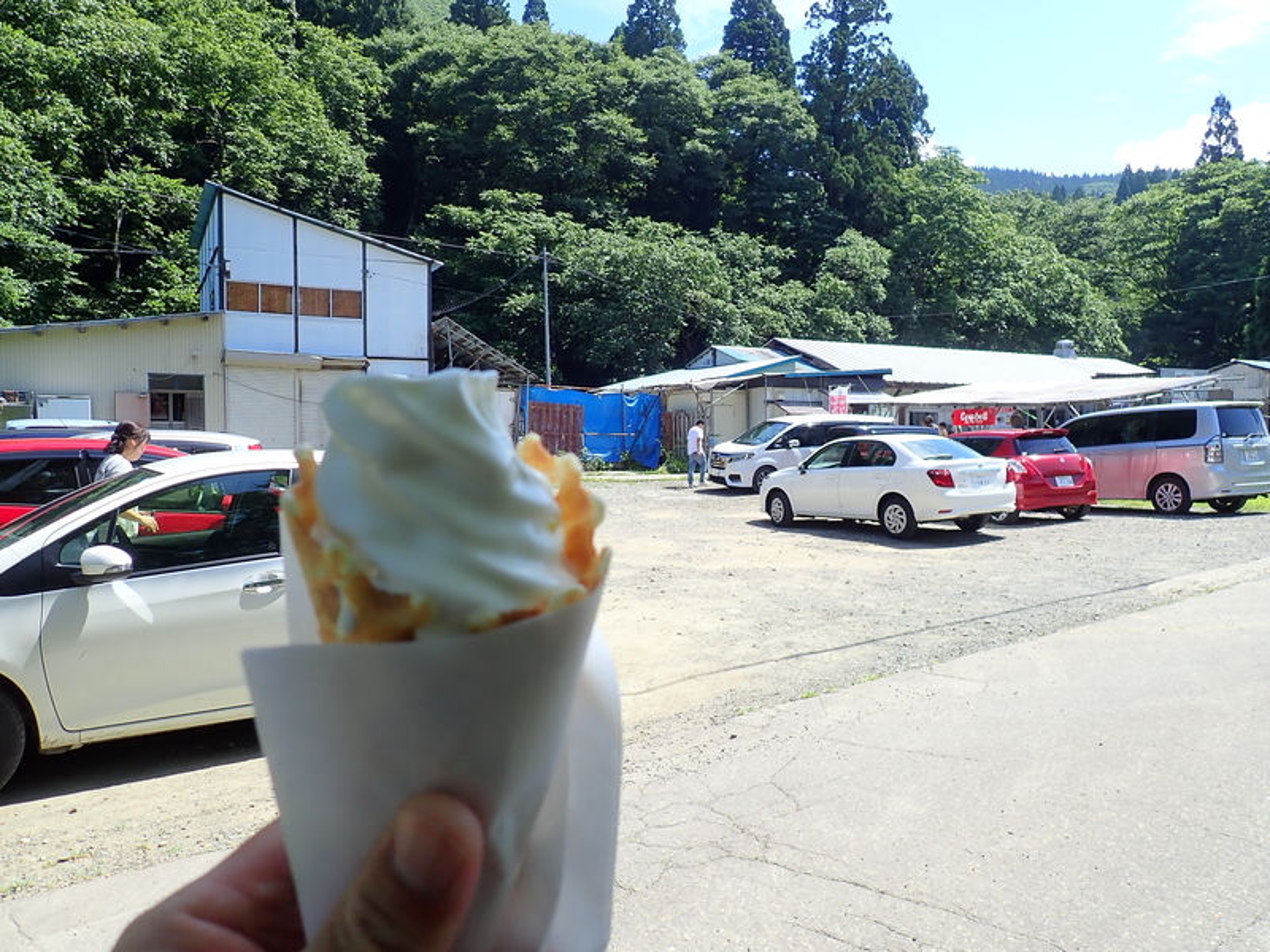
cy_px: 476
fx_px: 917
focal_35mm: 25
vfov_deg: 54.9
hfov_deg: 69.4
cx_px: 635
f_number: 2.8
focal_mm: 4.5
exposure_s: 1/640
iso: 100
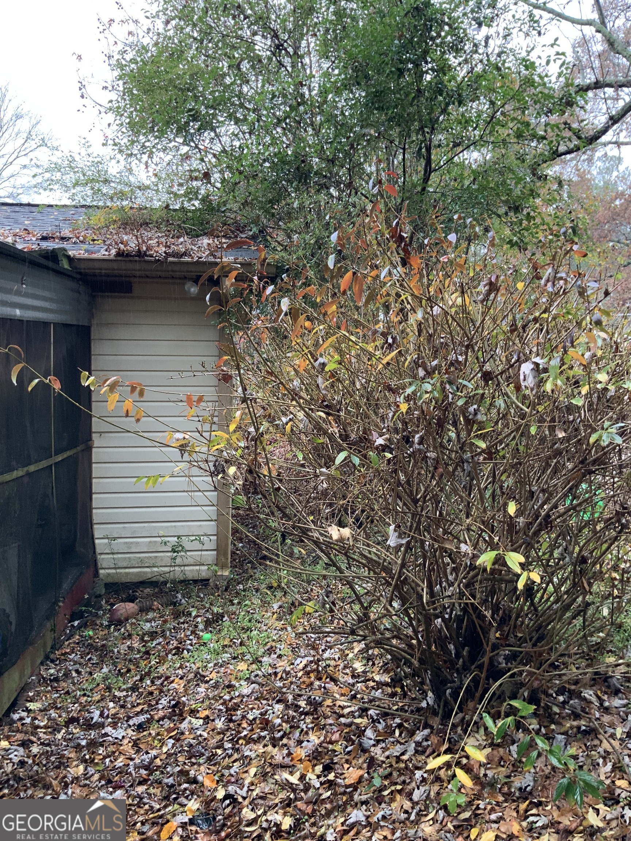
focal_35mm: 29
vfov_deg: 61.7
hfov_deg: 48.2
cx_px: 316
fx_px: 705
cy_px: 420
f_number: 1.8
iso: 80
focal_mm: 3
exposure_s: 1/60
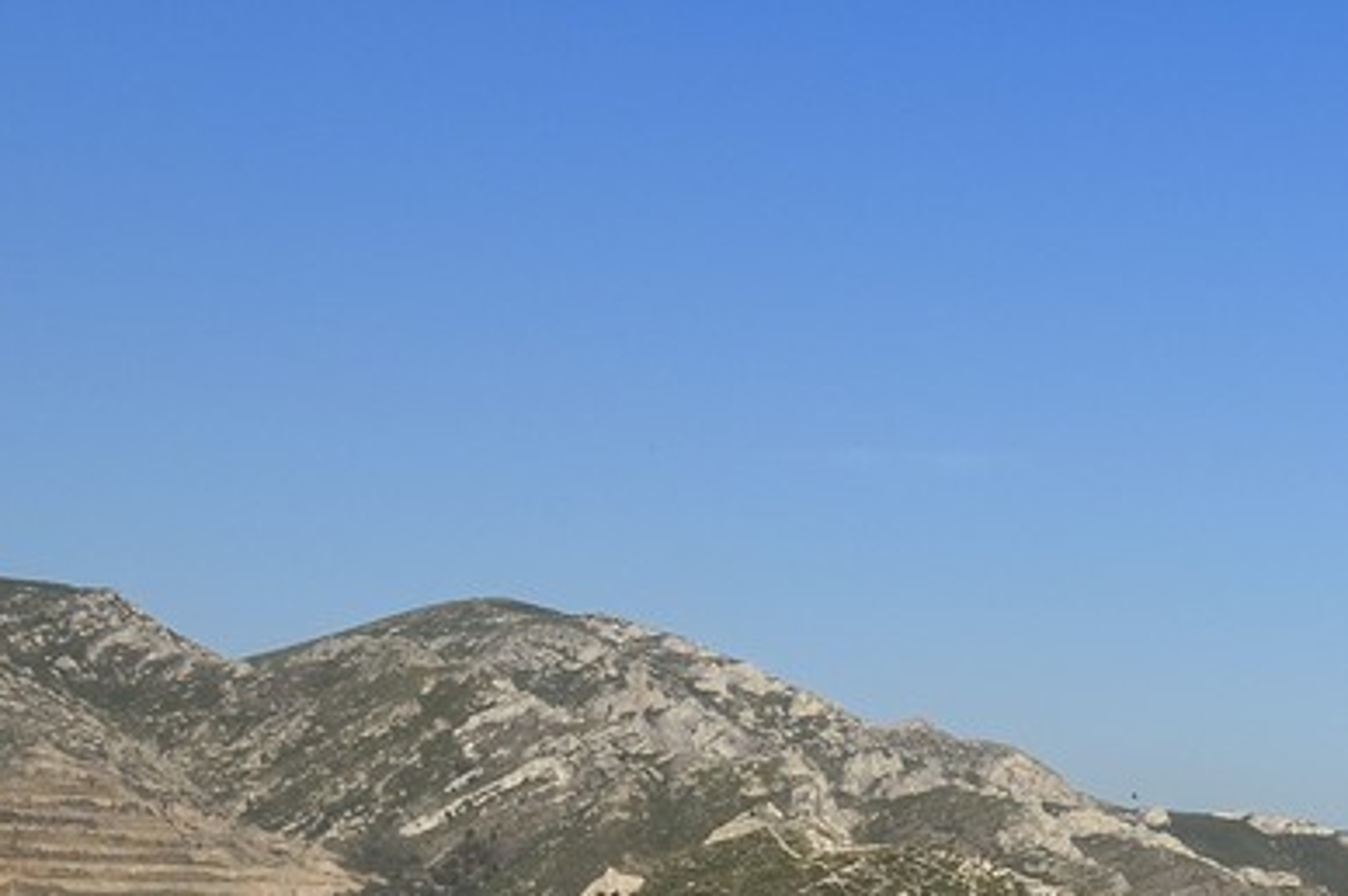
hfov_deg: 13.4
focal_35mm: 132
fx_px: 4938
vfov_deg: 9.9
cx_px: 2679
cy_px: 1542
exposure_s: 1/320
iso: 200
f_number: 13
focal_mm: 32
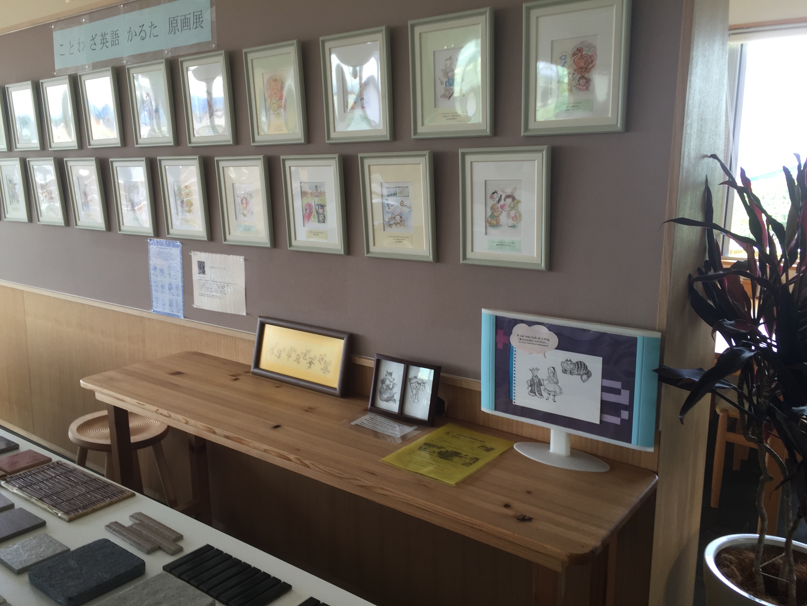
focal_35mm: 29
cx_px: 404
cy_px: 303
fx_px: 676
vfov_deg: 48.2
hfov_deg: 61.7
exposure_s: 1/40
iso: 32
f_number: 2.2
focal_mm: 4.15
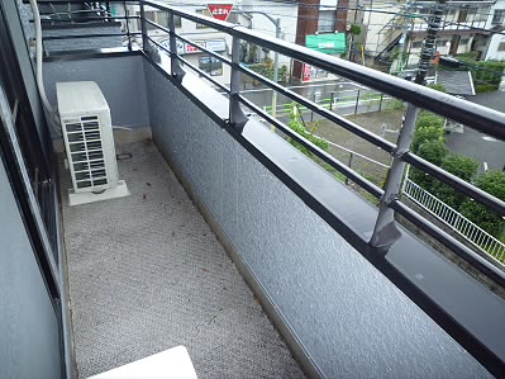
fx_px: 365
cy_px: 190
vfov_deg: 54.9
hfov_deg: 69.4
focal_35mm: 25
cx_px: 252
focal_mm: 4.4
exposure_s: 1/30
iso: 200
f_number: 2.8
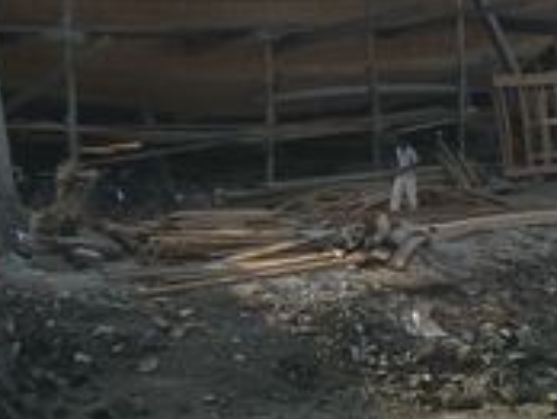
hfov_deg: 8.2
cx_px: 147
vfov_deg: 6.1
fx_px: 3883
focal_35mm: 241
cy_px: -115
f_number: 5.6
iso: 80
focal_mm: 11.6
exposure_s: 1/400
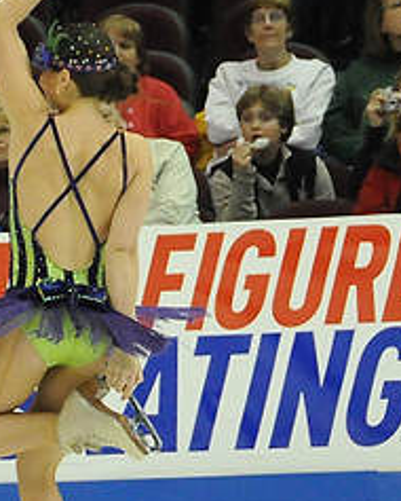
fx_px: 8445
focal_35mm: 570
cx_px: -228
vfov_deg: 3.4
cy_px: 299
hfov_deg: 2.7
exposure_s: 1/640
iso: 3200
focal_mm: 120
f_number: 5.6
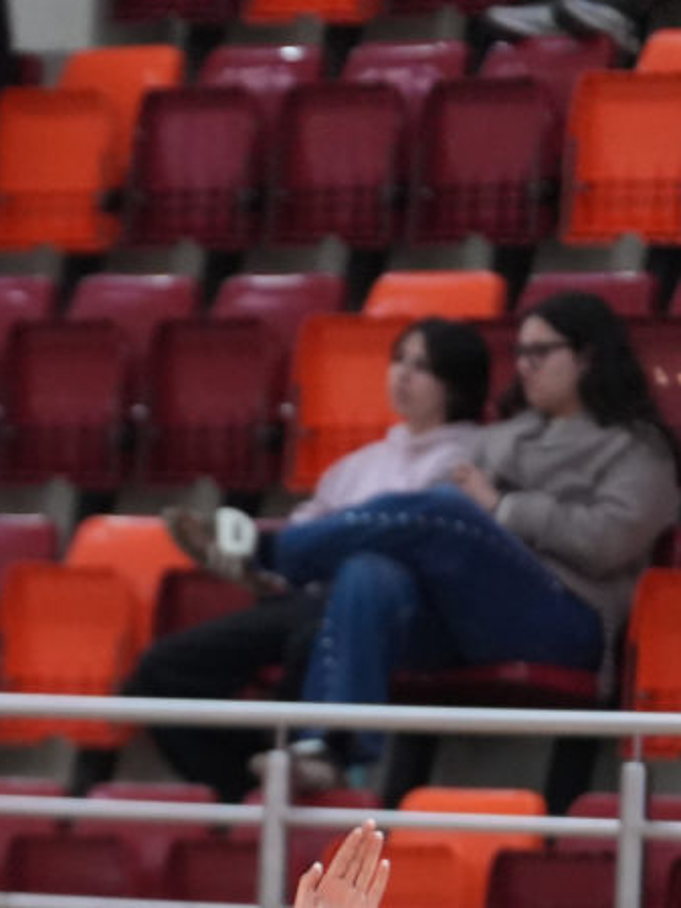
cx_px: -75
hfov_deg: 3.0
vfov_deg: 4.0
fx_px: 12926
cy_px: 1021
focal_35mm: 493
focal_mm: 150
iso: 5000
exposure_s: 1/1000
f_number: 2.8
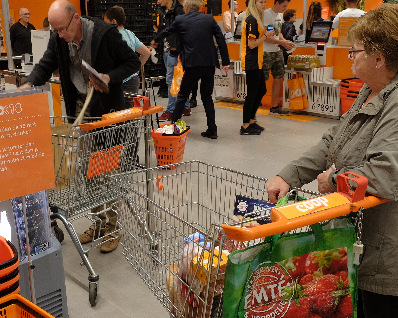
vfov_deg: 34.1
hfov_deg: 41.9
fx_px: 518
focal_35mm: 44
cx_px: 174
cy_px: 168
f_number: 5.6
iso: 1000
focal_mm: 18
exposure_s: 1/50
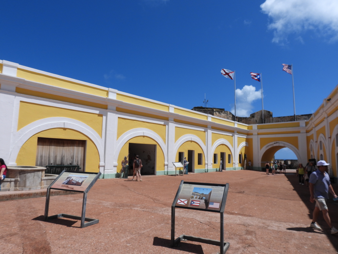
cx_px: 169
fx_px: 234
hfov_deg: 71.6
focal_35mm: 24
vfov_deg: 56.8
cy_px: 127
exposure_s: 1/1600
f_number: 4.5
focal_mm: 4.3
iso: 100
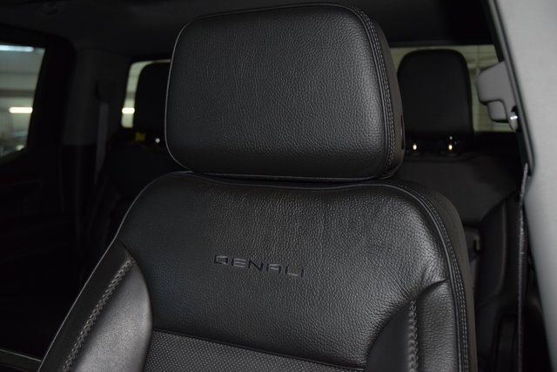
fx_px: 580
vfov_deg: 35.5
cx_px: 278
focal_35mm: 38
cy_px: 186
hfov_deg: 51.3
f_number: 3.8
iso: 1800
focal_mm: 25
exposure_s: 1/125
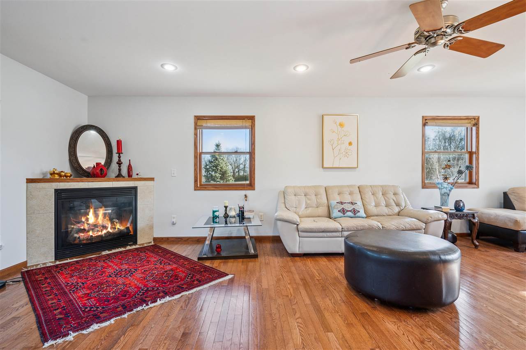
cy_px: 175
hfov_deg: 96.7
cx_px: 263
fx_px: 234
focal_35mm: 16
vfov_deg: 73.7
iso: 800
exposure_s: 1/50
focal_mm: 16
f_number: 8
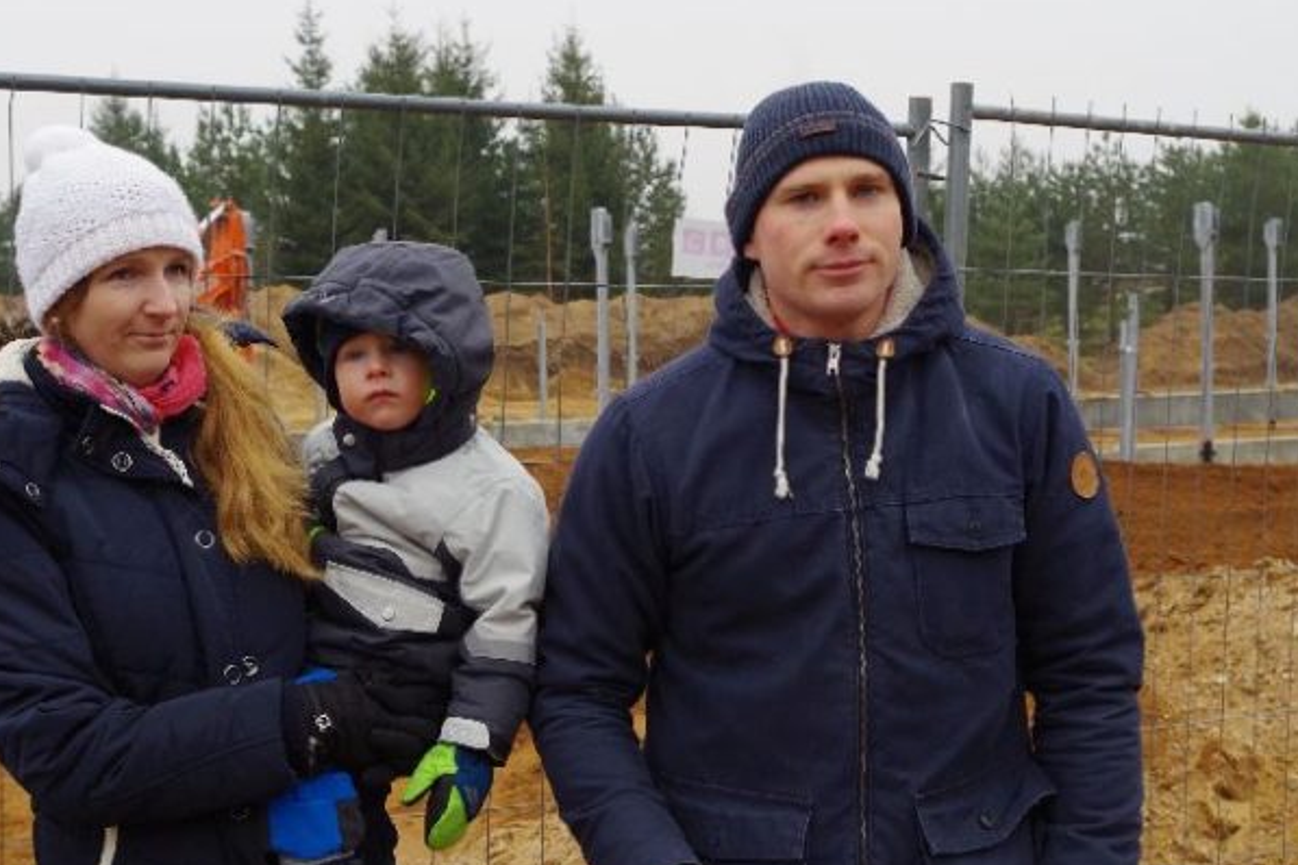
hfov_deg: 31.8
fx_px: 2271
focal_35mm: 63
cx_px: 546
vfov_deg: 21.6
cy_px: 476
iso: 800
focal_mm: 32.5
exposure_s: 1/60
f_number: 6.3
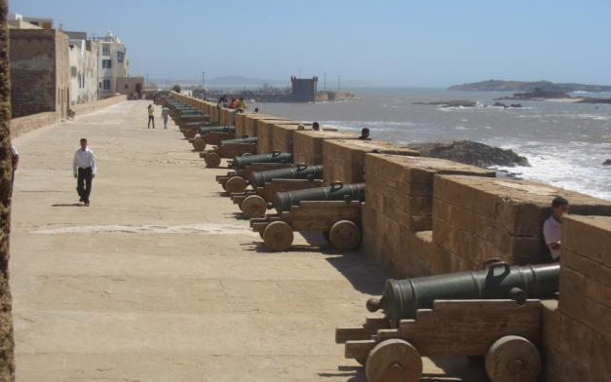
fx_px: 883
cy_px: 168
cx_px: 304
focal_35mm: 53
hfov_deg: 38.2
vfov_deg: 24.4
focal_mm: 8.2
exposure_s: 1/500
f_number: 5
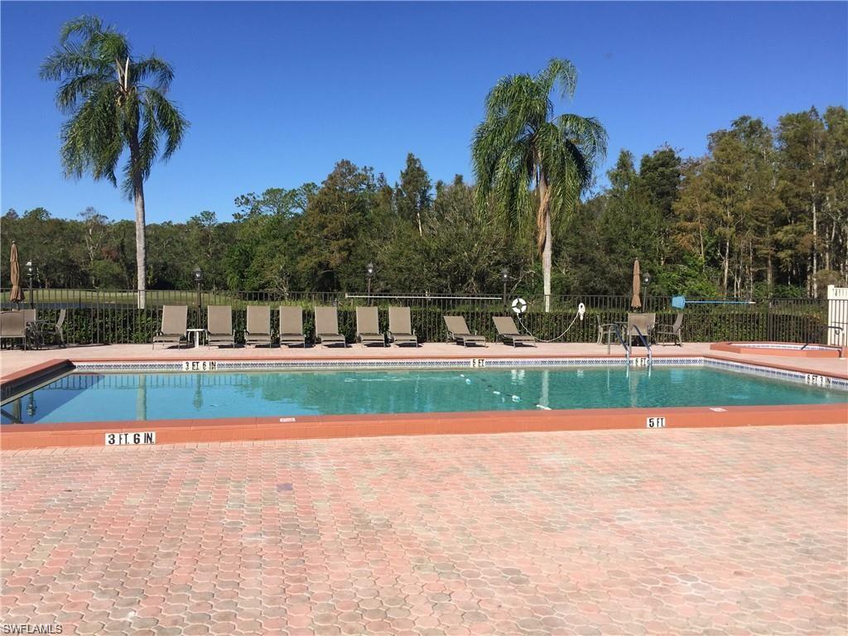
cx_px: 424
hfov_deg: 61.7
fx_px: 710
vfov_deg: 48.2
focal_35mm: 29
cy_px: 318
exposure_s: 1/2083
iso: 32
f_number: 2.2
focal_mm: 4.15
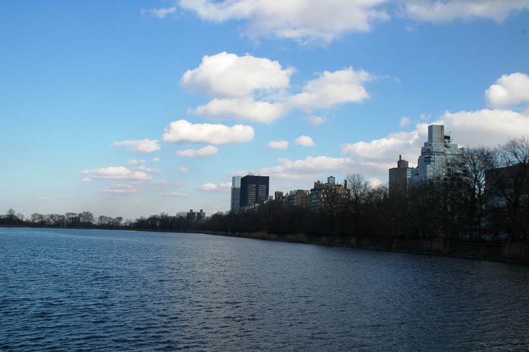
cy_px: 176
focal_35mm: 38
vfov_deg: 35.4
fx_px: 551
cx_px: 264
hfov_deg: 51.3
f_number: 10
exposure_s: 1/250
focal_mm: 25
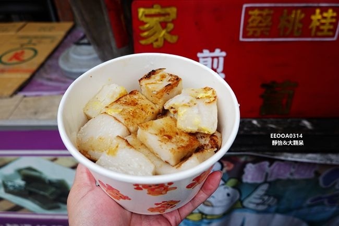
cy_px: 113
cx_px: 170
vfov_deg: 53.1
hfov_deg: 73.8
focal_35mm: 24
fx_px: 226
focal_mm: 9
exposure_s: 1/100
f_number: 2.8
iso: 125
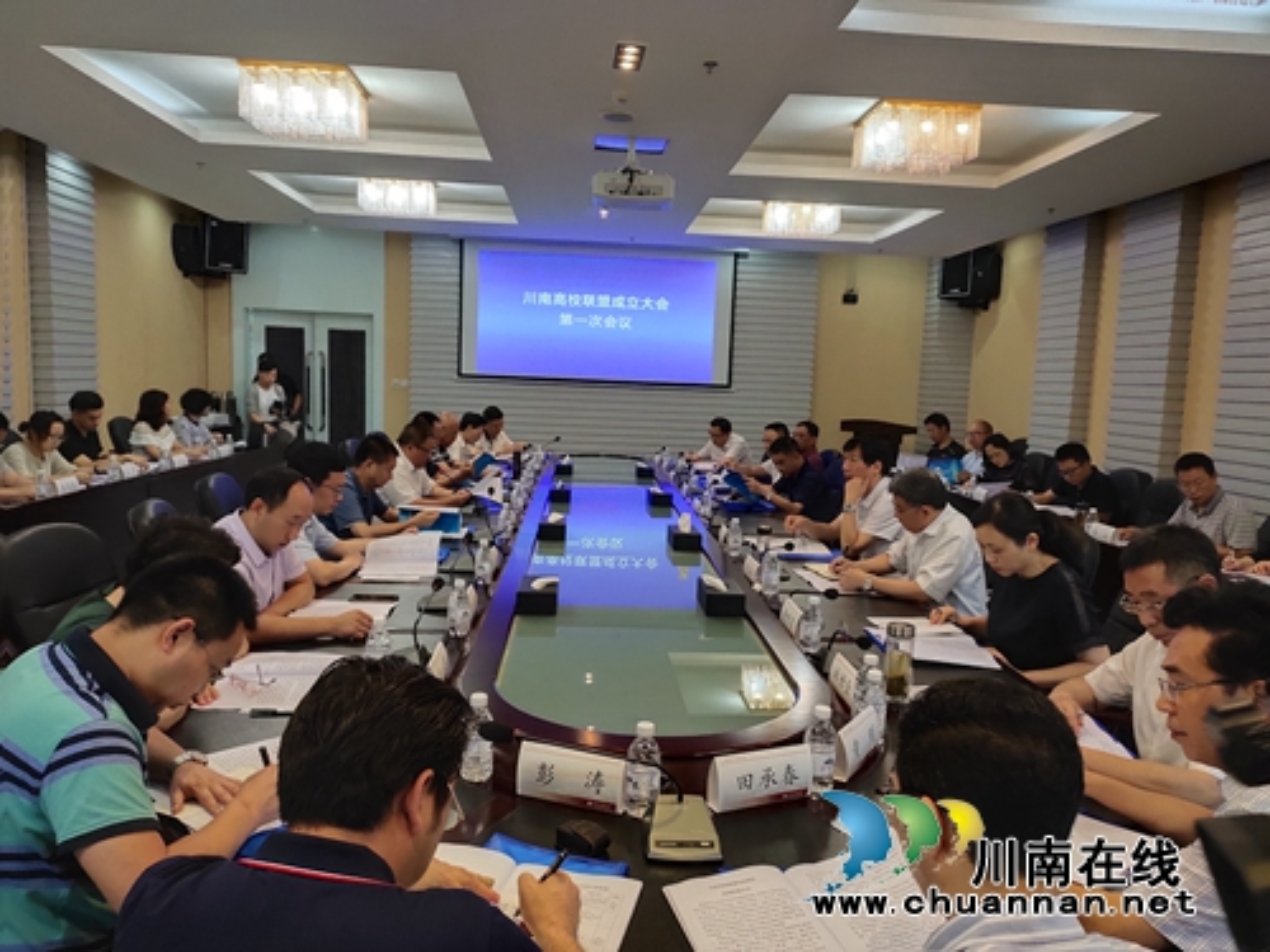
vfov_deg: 58.9
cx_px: 635
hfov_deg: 73.9
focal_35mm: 23
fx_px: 844
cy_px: 476
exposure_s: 1/233
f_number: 1.79
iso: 56
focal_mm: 4.76
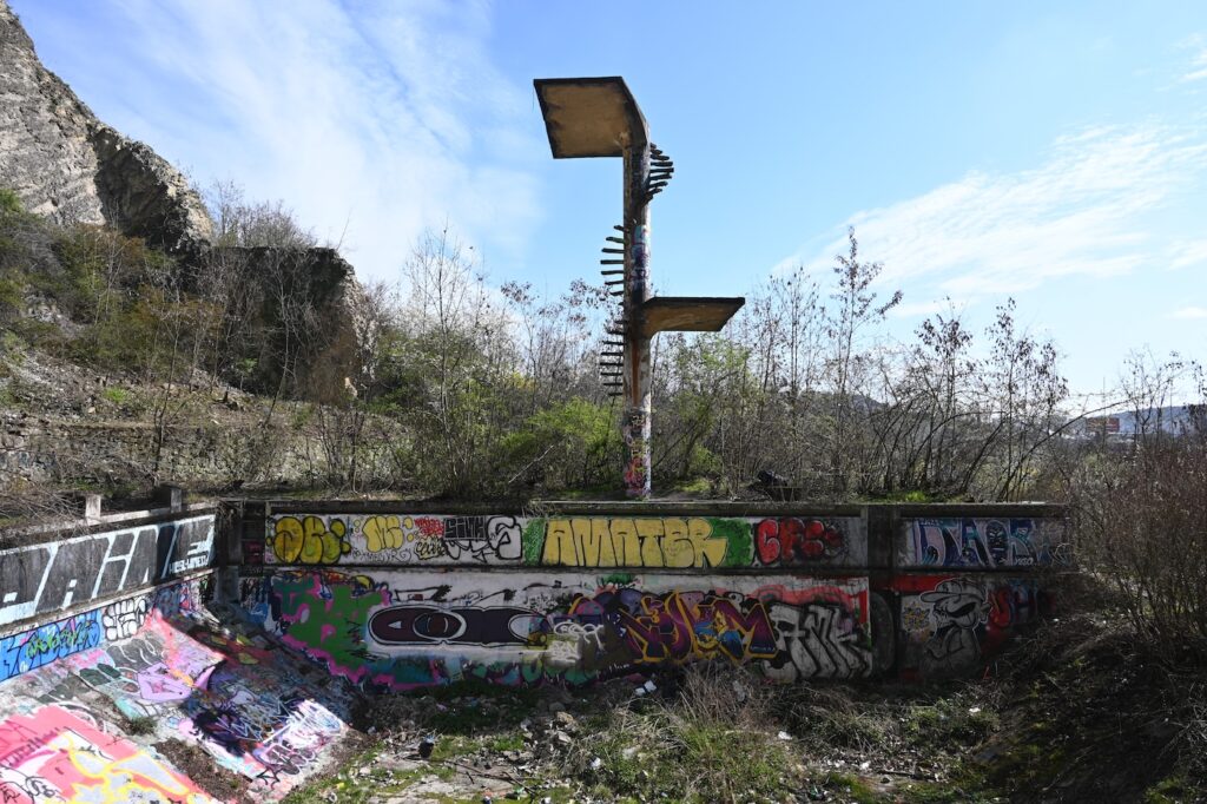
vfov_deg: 53.1
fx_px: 804
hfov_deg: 73.8
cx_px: 604
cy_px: 402
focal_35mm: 24
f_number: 6.3
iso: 100
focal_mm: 16
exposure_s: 1/320
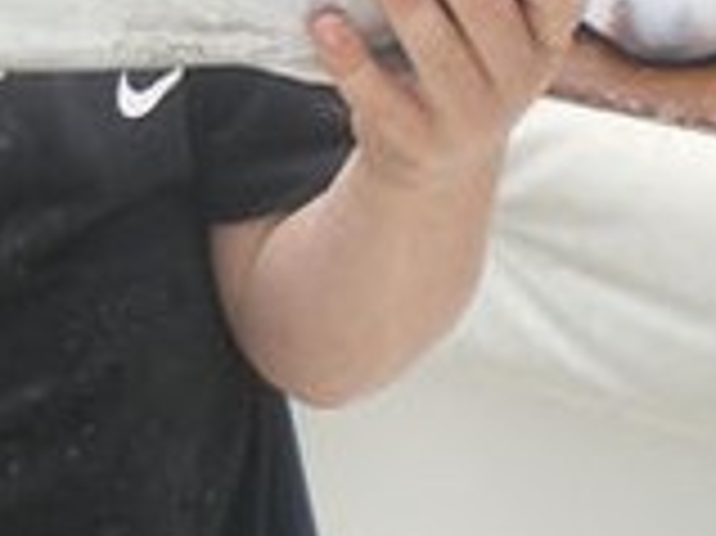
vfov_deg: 10.2
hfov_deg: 13.7
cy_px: -68
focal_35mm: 143
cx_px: 36
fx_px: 2956
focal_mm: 6.3
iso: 50
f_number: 4.6
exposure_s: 1/160
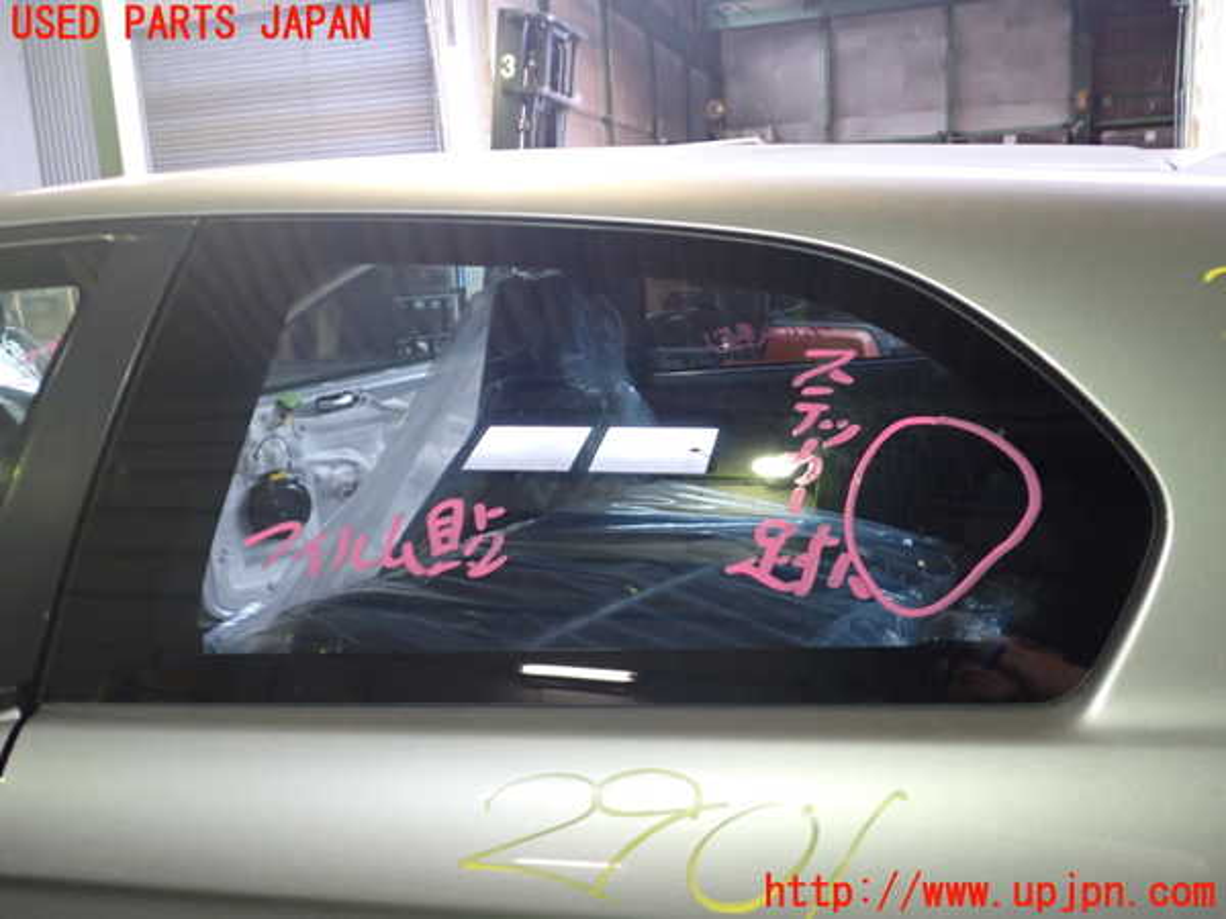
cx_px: 613
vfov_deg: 46.8
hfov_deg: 60.0
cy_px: 460
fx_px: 1063
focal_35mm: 30
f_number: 2.3
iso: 400
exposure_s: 1/30
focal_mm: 5.4
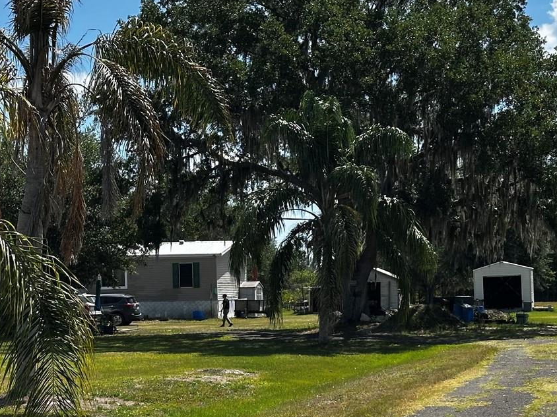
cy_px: 289
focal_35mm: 91
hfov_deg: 21.5
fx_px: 1464
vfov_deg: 16.2
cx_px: 265
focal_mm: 6.86
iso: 64
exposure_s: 1/2732
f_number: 1.78
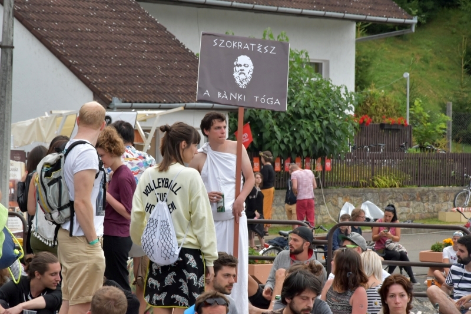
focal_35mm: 158
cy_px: 157
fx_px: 2060
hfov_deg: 13.0
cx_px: 236
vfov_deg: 8.7
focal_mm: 105
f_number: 10
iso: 800
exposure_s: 1/80
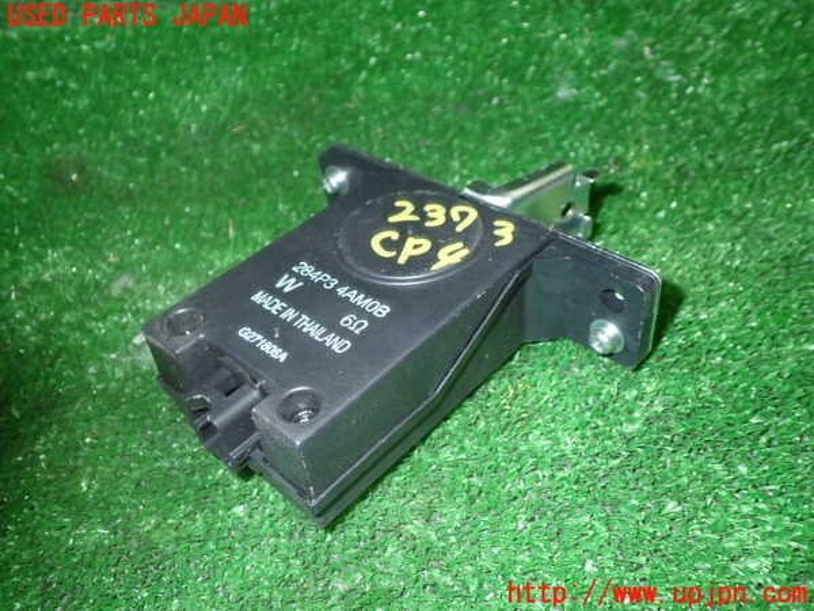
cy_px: 306
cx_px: 407
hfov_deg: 56.8
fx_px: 752
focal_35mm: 32
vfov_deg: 44.2
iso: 400
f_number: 7.1
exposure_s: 1/30
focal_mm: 5.79
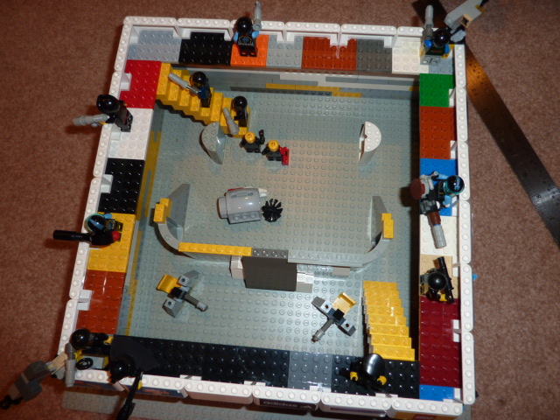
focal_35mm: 25
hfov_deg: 69.4
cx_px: 280
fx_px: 404
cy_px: 210
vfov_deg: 54.9
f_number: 3.3
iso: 100
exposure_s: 1/30
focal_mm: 4.1
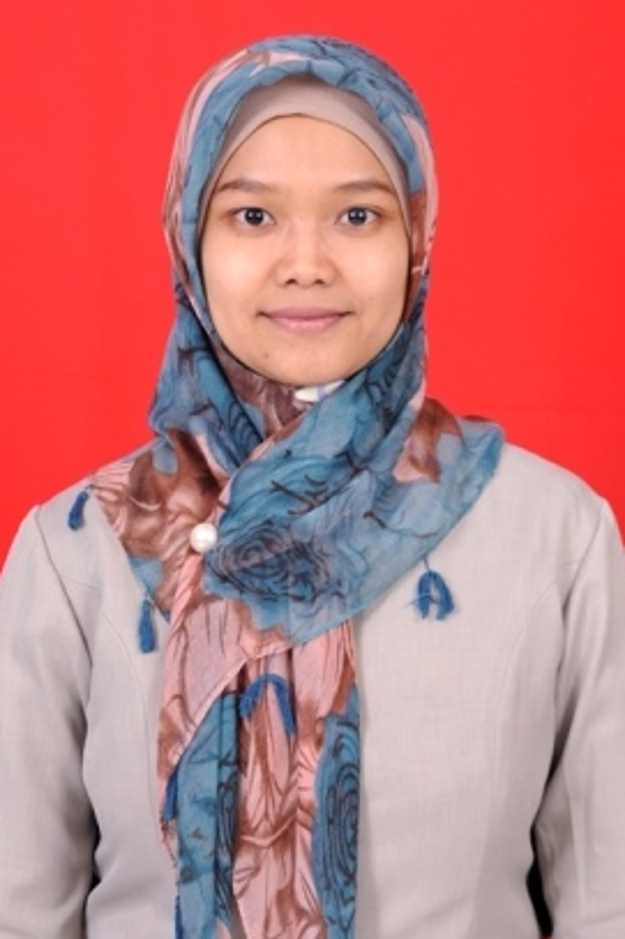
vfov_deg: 30.5
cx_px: 318
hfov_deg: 20.6
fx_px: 1720
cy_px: 431
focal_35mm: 66
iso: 200
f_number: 9
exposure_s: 1/80
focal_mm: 40
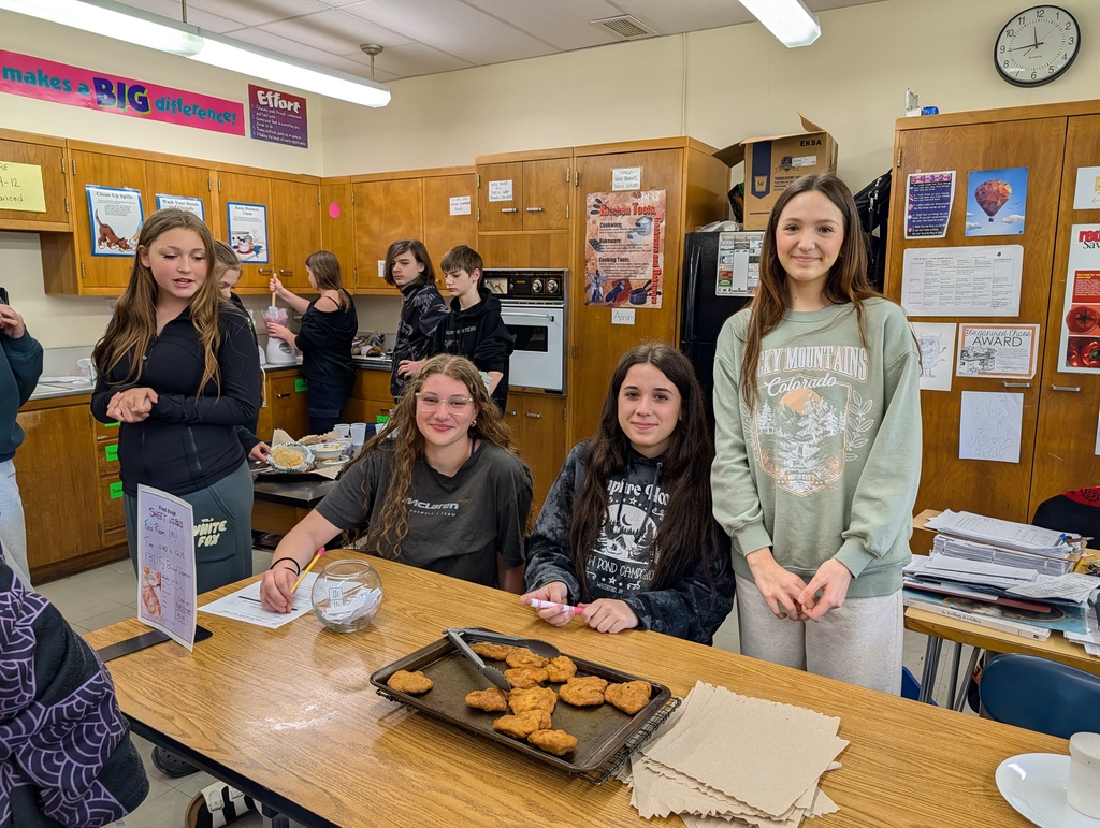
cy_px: 414
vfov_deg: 56.9
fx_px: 764
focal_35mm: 24
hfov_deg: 71.5
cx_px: 550
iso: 94
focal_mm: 6.9
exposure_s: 1/120
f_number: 1.68
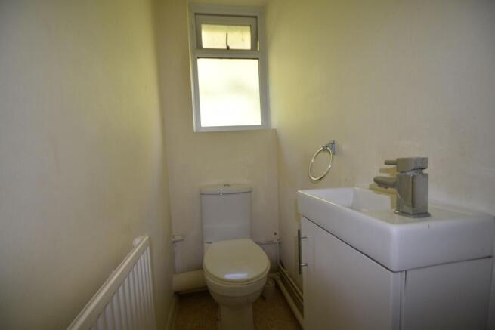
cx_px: 248
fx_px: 206
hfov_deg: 100.4
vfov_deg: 77.4
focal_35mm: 15
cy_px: 165
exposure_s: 1/60
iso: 250
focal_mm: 10
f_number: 4
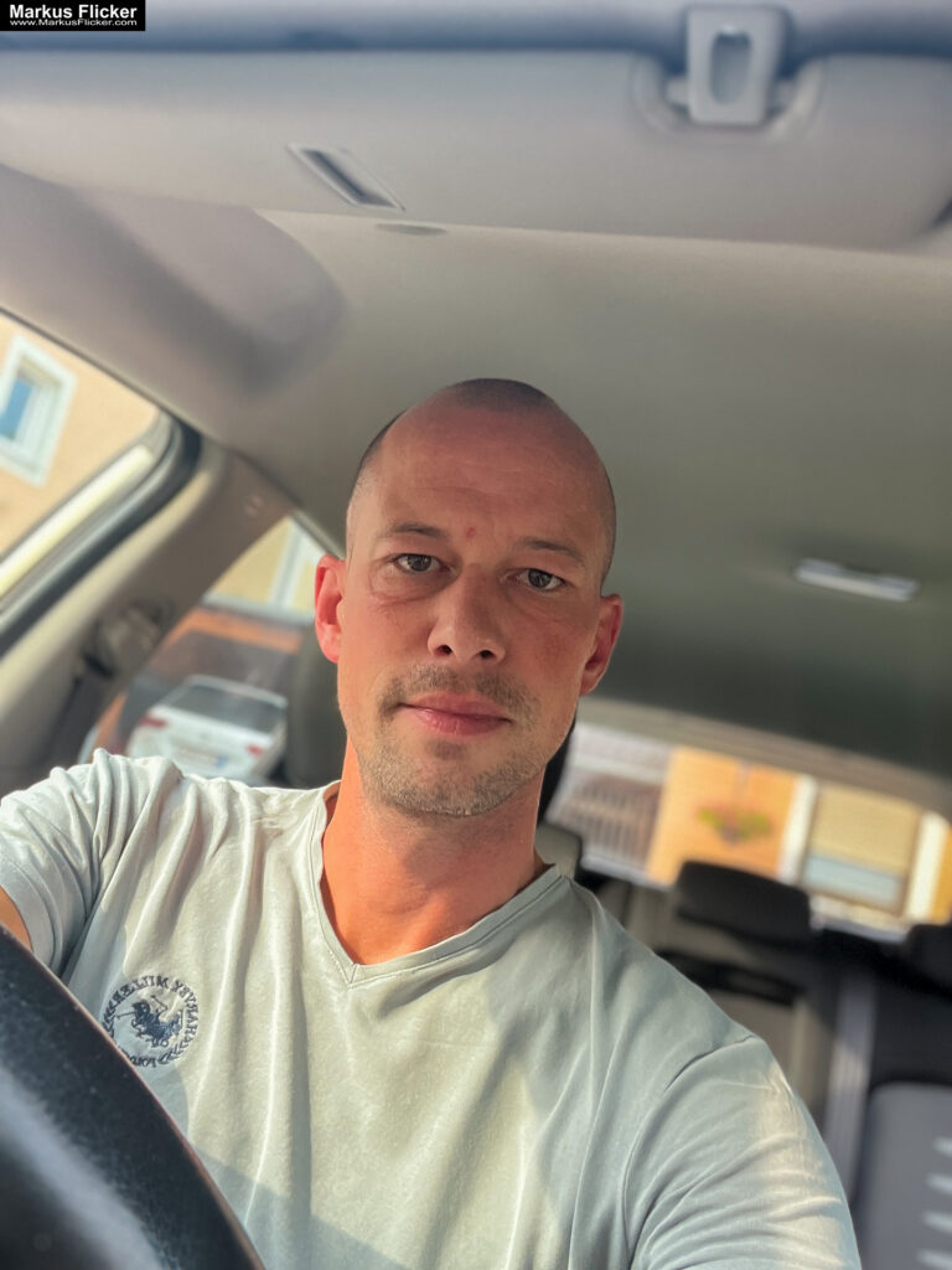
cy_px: 635
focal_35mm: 30
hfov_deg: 46.8
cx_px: 476
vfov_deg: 60.0
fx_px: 1100
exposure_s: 1/60
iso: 100
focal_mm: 2.71
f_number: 2.2
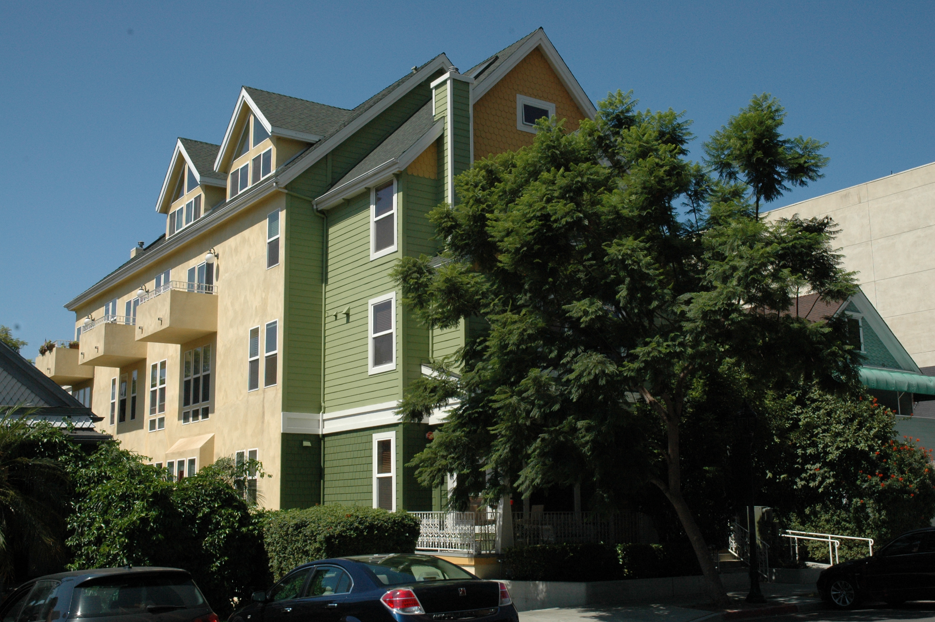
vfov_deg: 30.8
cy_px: 311
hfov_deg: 45.0
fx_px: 1129
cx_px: 468
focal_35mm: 44
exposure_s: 1/640
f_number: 13
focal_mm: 29
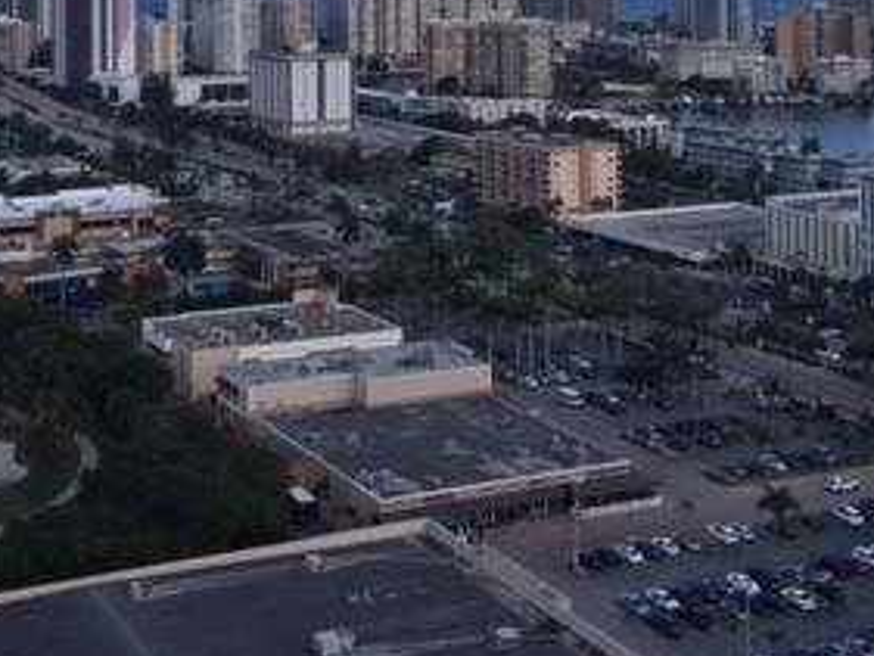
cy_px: -50
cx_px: 376
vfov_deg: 21.2
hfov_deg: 29.3
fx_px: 1667
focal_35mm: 66
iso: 32
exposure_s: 1/549
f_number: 2.2
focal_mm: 4.15
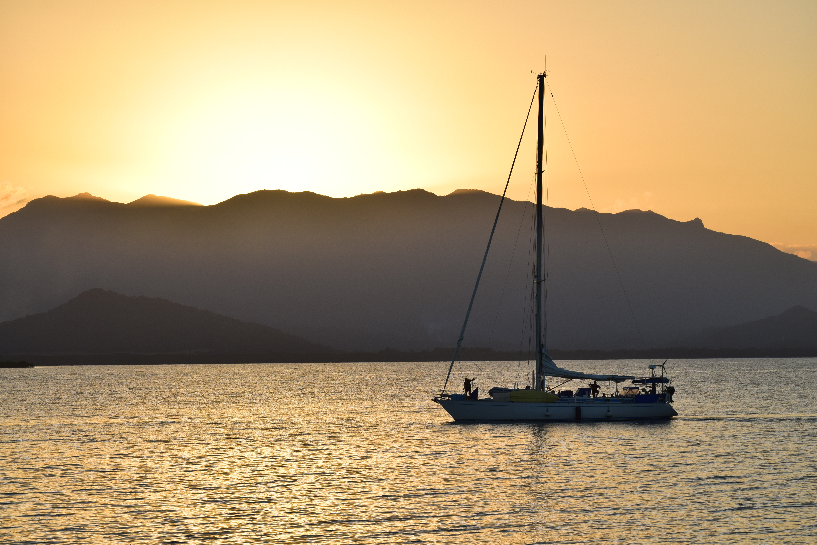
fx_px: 2383
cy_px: 272
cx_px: 408
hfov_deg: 19.5
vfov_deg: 13.0
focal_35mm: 105
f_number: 11
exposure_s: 1/500
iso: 220
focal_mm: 70
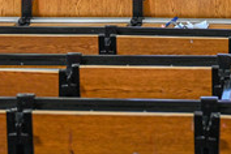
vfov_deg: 6.2
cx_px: 303
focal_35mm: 209
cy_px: -236
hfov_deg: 9.7
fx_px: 1341
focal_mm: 37
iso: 640
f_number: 2.8
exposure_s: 1/250
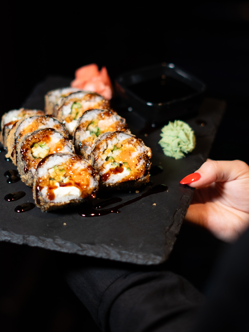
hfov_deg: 14.9
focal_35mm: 99
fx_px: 950
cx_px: 132
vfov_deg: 19.8
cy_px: 128
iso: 500
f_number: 1.8
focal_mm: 50
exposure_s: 1/160
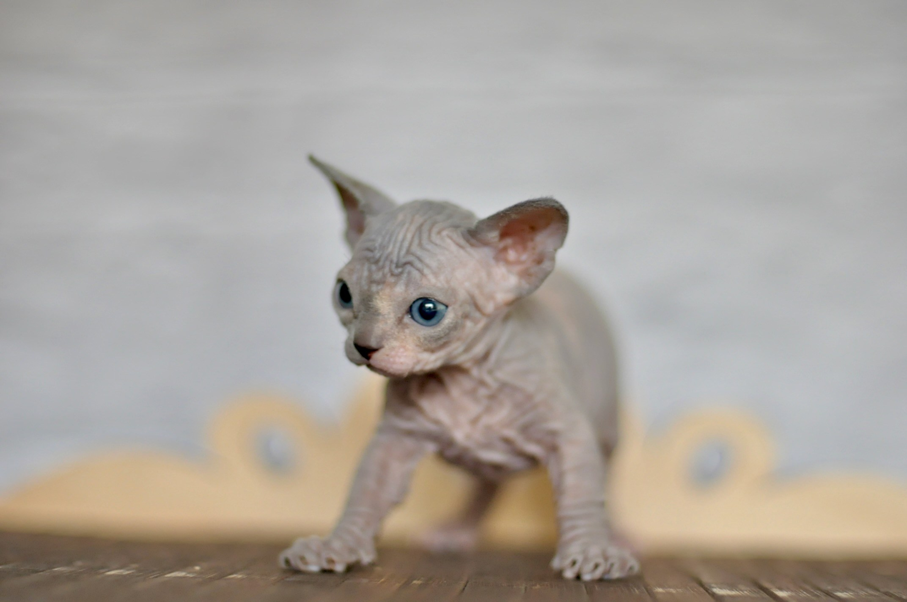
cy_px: 301
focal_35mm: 75
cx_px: 454
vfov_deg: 18.1
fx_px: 1887
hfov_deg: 27.0
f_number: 1.4
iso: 1000
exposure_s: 1/160
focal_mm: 50
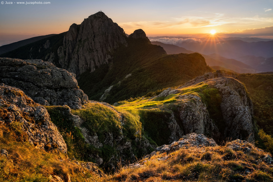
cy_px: 91
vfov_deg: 53.2
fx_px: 182
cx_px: 136
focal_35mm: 24
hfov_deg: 73.7
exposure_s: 1/30
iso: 100
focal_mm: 24
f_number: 11
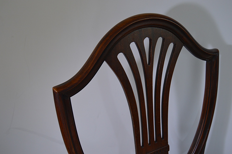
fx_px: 251
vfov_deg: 34.2
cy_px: 77
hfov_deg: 49.6
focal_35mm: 39
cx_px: 116
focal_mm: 26
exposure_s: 1/60
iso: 500
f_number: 4
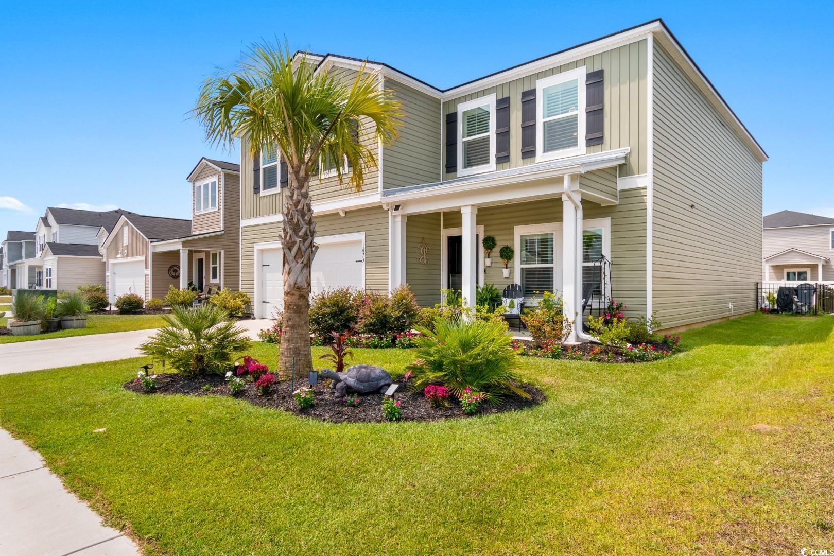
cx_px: 417
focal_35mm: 21
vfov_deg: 59.5
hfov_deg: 81.2
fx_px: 486
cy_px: 278
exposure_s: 1/250
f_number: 8
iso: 100
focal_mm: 14
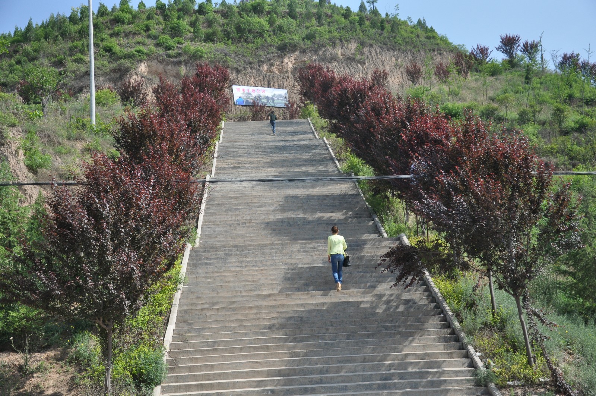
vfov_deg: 28.0
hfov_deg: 41.2
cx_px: 298
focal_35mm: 48
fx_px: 794
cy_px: 198
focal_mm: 32
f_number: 4.2
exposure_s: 1/4000
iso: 800
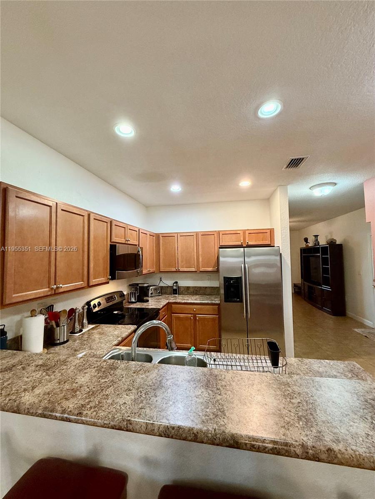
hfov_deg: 85.7
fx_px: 202
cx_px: 188
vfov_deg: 102.1
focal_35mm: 14
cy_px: 250
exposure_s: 1/60
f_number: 2.2
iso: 400
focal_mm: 2.22
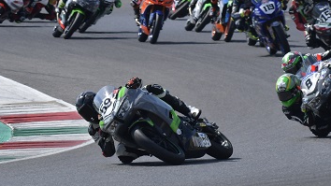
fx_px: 5458
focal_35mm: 622
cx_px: 298
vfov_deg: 2.0
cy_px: 3
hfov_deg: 3.5
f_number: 9
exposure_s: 1/1250
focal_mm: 200
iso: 500
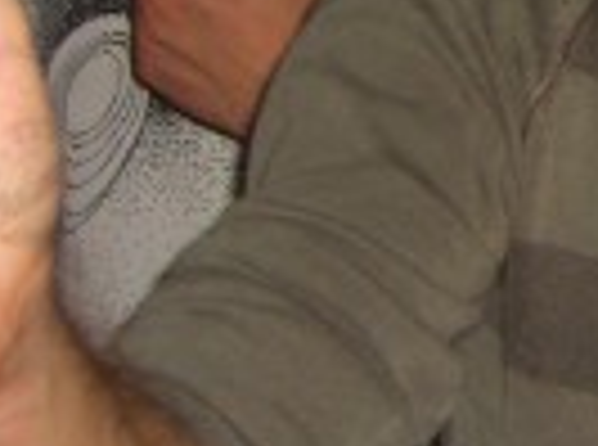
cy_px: -32
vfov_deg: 8.5
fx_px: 2963
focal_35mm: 172
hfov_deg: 10.3
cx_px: 1331
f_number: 2.8
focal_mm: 7.9
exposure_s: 1/60
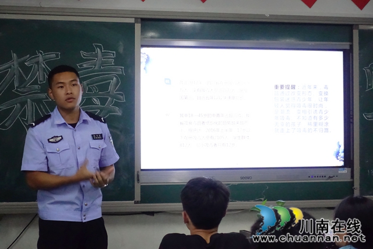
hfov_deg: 29.6
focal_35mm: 68
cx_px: 186
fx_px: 705
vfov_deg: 20.0
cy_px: 124
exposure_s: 1/50
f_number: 2.8
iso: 5000
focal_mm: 24.82
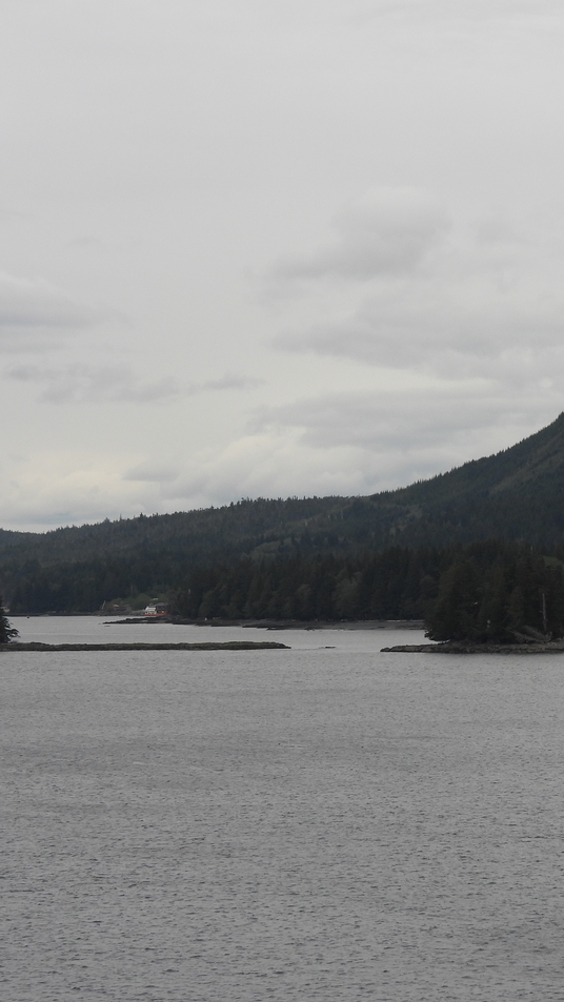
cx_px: 457
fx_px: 3696
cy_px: 502
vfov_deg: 15.5
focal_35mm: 139
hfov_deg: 8.7
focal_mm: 17
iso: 100
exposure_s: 1/400
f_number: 4
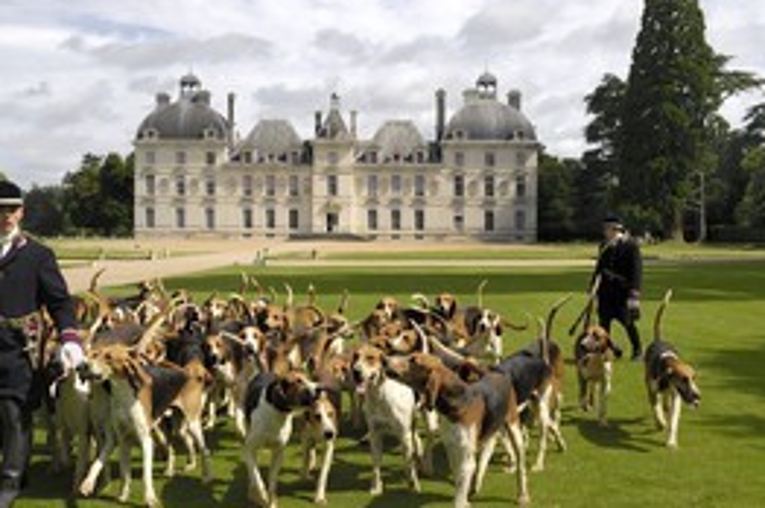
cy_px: 228
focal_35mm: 46
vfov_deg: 29.3
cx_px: 334
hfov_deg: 42.9
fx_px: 972
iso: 100
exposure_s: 1/500
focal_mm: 19
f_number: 5.6
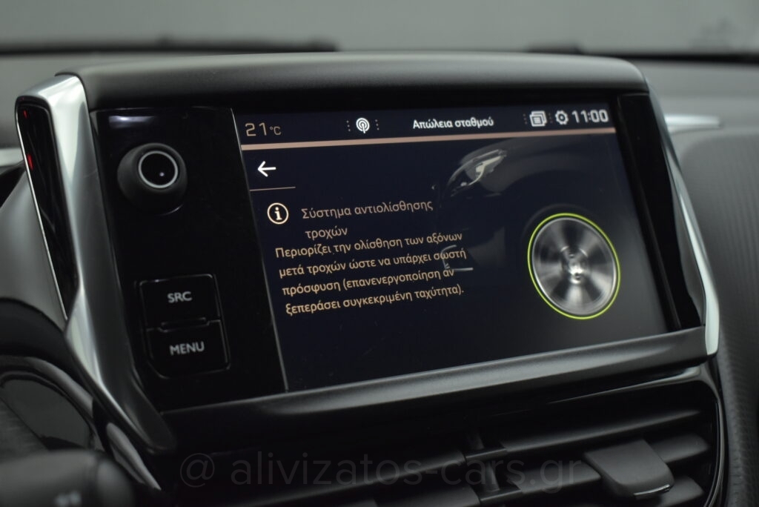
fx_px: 1076
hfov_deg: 38.9
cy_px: 254
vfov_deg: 26.5
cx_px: 380
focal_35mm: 51
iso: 1600
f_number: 4.5
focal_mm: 34
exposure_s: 1/125
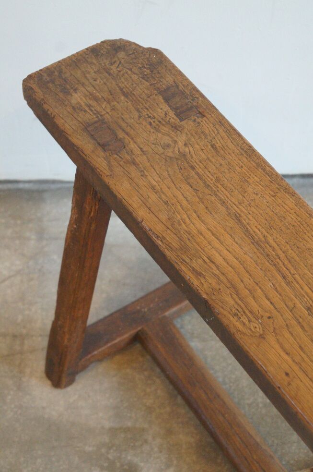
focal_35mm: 82
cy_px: 236
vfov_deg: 24.8
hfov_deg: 16.6
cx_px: 156
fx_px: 1072
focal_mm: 55
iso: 3200
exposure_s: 1/25
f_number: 5.6
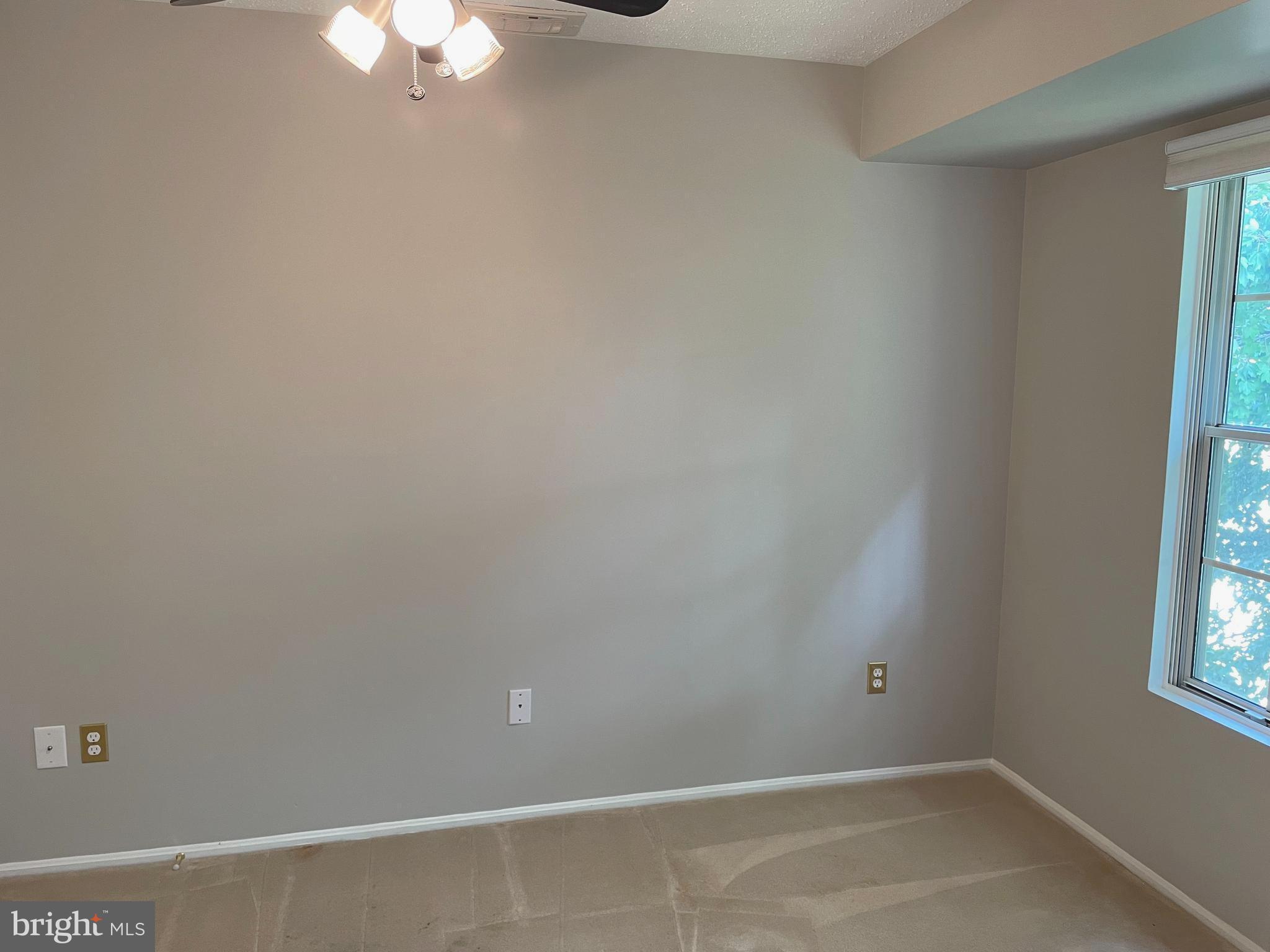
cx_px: 635
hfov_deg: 67.3
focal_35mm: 26
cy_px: 476
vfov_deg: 53.1
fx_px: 954
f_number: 1.6
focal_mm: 4.2
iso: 100
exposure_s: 1/60
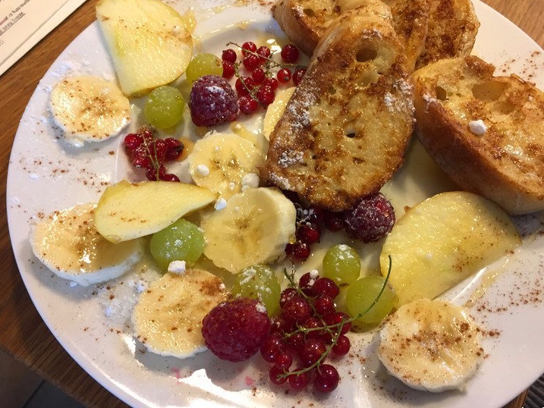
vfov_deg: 42.9
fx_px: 519
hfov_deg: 55.2
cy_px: 190
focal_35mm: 33
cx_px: 303
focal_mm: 4.15
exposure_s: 1/33
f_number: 2.2
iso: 125
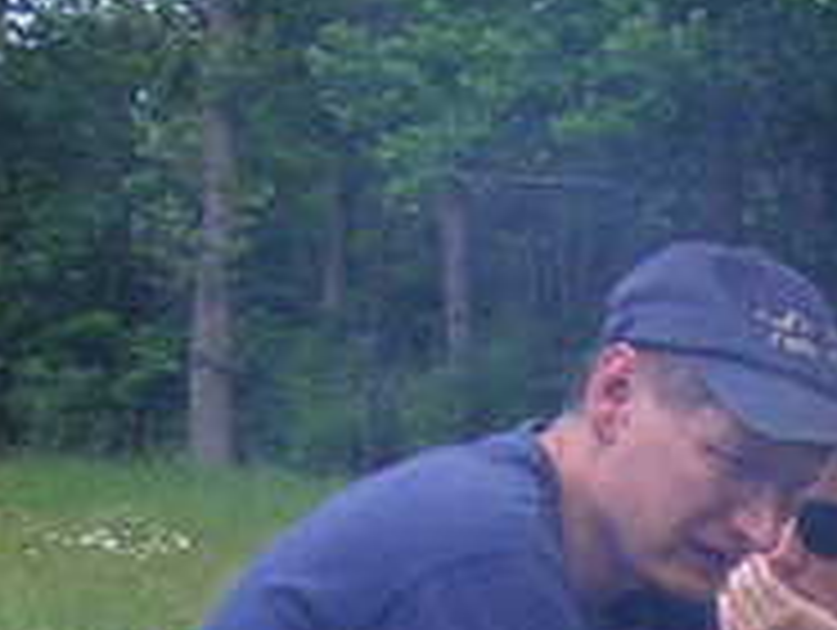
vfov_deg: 8.0
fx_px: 4261
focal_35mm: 176
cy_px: 1328
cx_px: 1570
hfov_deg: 10.5
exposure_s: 1/250
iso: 50
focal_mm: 6.9
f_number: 3
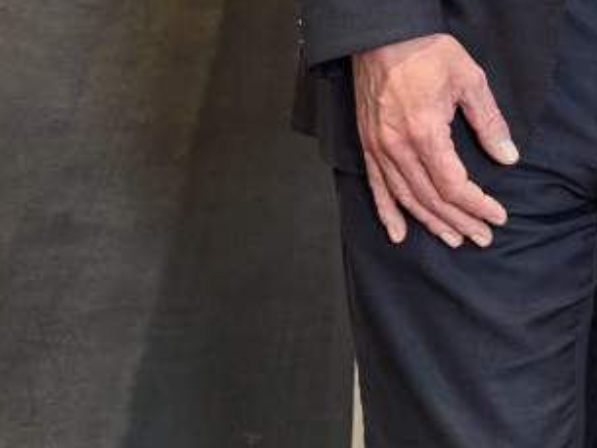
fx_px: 5245
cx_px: 607
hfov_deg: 6.5
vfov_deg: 4.8
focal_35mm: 304
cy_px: -487
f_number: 4.5
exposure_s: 1/250
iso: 2500
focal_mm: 67
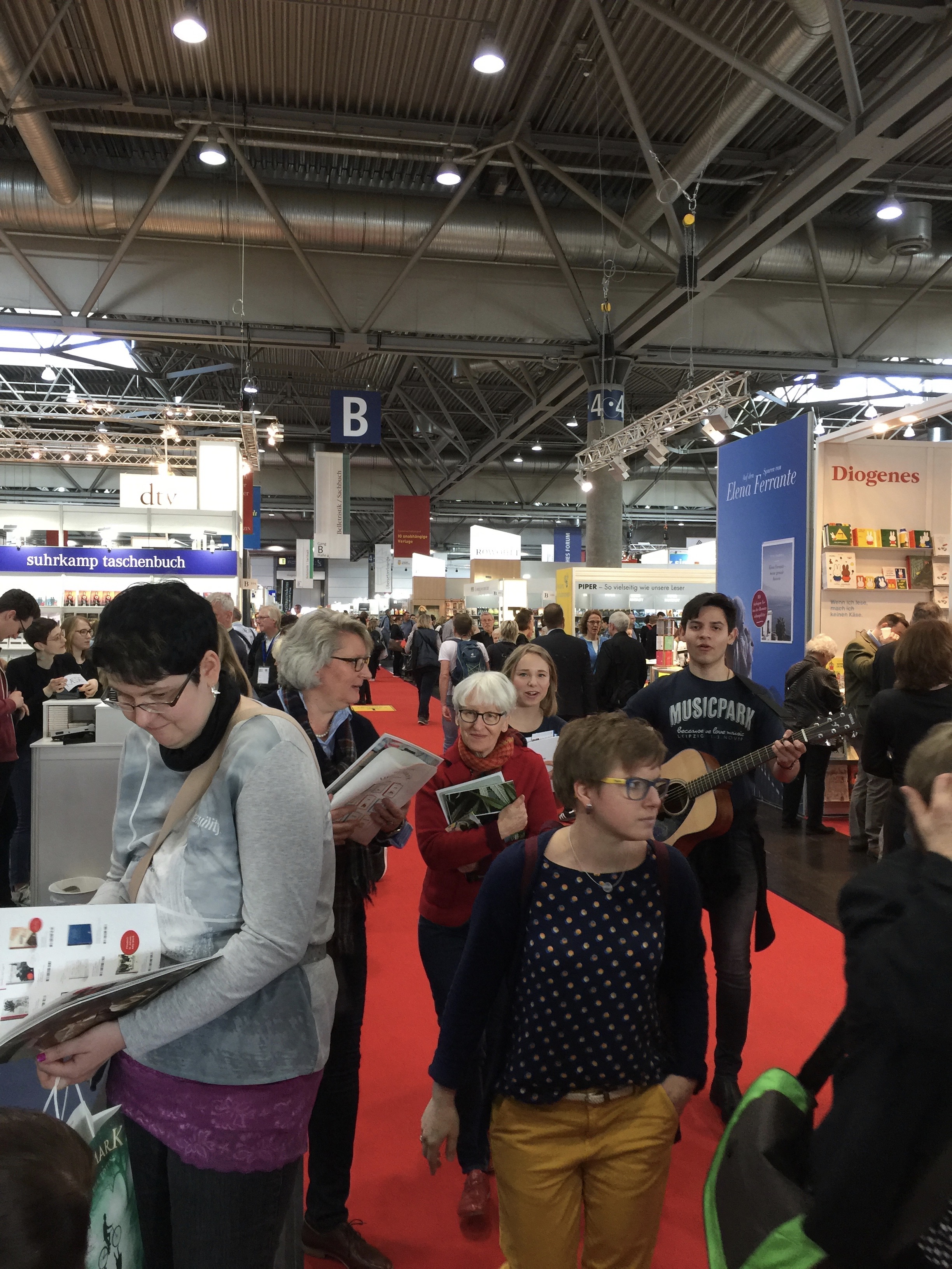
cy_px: 634
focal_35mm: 29
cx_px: 476
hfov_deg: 48.2
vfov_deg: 61.7
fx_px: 1063
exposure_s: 1/33
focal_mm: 4.15
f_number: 2.2
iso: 64
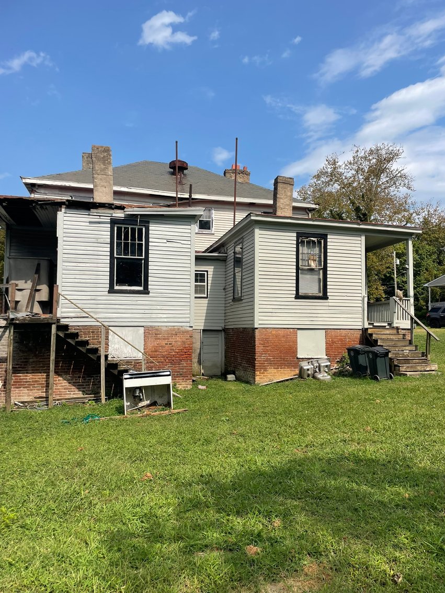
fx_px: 446
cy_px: 296
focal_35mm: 26
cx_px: 222
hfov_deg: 53.1
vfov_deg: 67.3
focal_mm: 4.2
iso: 32
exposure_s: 1/3861
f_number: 1.6
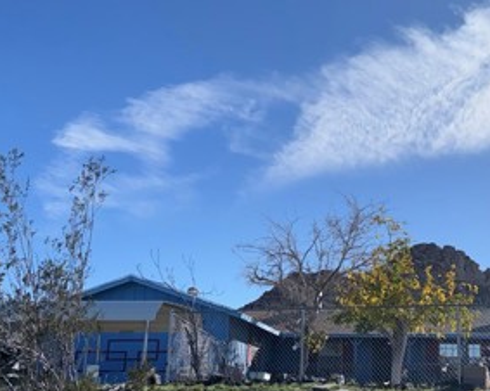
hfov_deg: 35.1
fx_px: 768
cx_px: 313
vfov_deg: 28.6
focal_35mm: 53
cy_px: 221
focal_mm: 6.76
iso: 50
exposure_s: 1/9615
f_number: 1.78
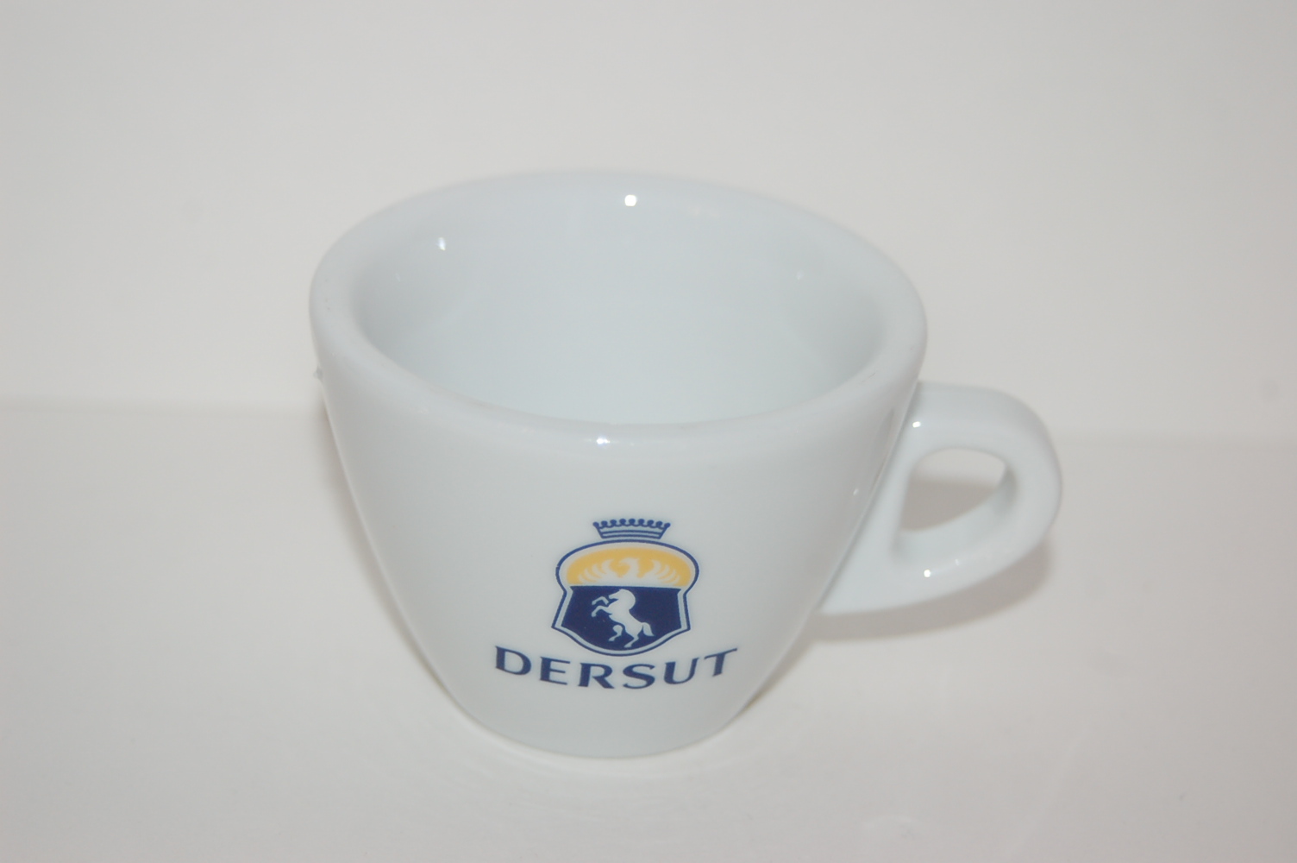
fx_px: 3240
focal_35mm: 90
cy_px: 432
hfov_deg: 22.6
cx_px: 648
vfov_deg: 15.2
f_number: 5
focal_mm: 60
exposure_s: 1/60
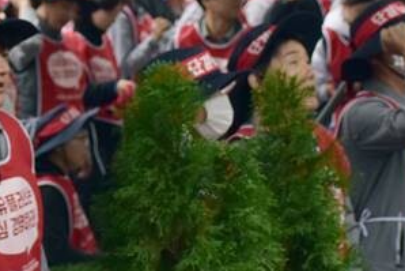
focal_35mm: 237
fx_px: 2667
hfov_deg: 8.6
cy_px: 39
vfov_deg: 5.8
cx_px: -57
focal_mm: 46
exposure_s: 1/250
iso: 400
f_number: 4.8
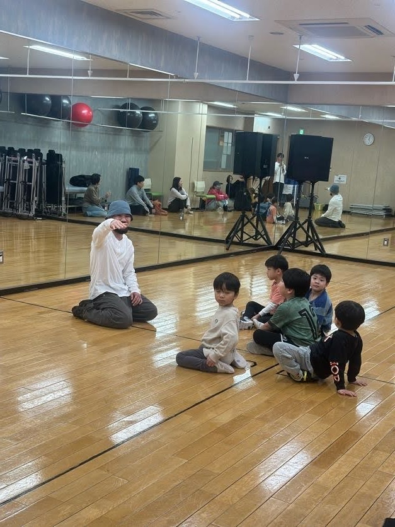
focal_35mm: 48
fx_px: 730
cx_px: 198
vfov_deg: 39.7
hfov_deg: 30.3
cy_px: 264
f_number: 1.78
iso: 125
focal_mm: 6.86
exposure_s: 1/100
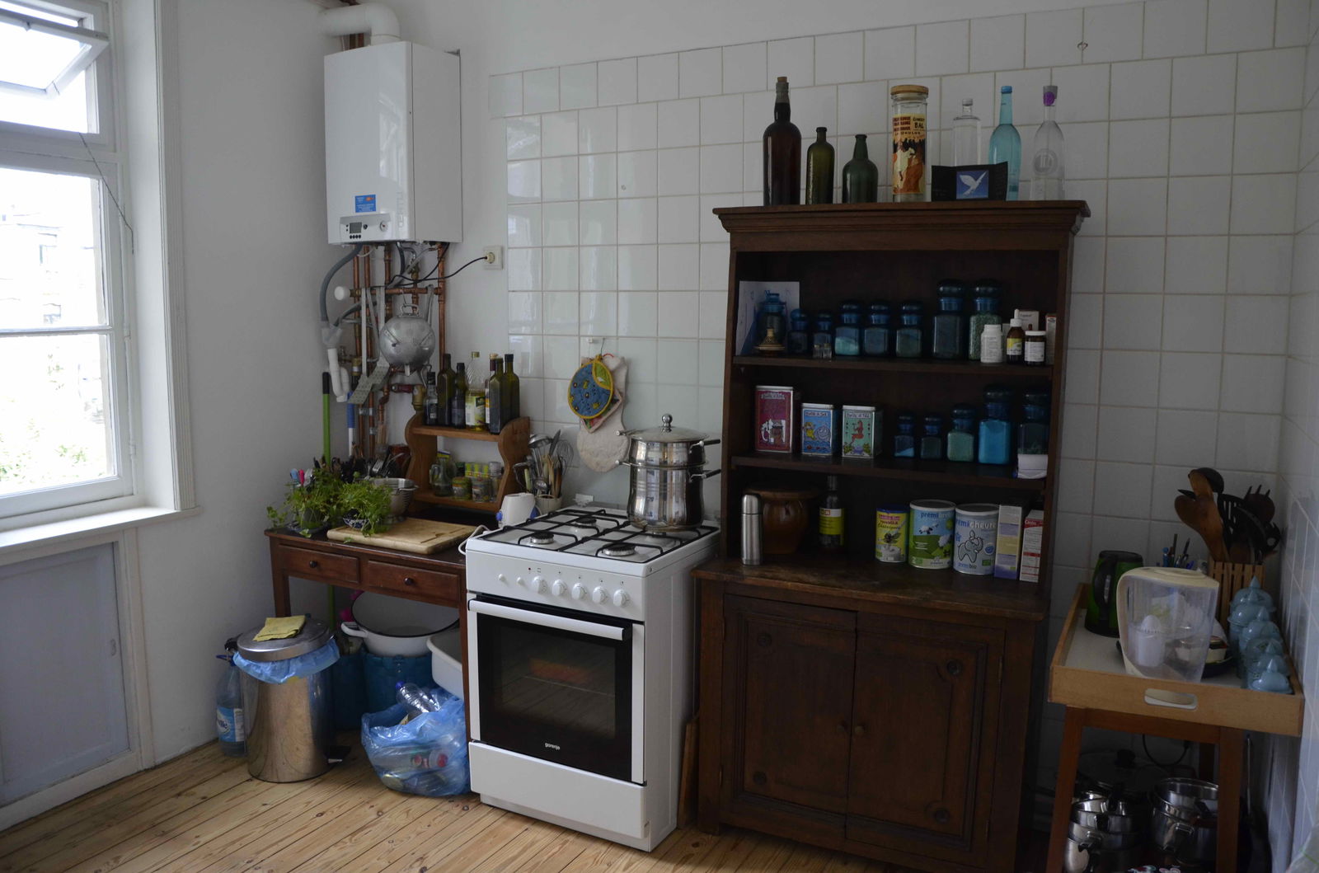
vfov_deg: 47.7
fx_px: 987
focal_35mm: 27
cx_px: 660
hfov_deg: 67.5
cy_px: 436
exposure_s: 1/100
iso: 800
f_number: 3.5
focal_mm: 18
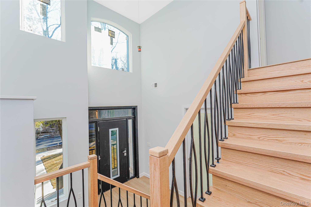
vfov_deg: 73.7
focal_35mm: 16
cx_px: 156
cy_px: 104
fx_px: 138
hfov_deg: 96.7
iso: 100
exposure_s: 1/50
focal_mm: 16
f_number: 5
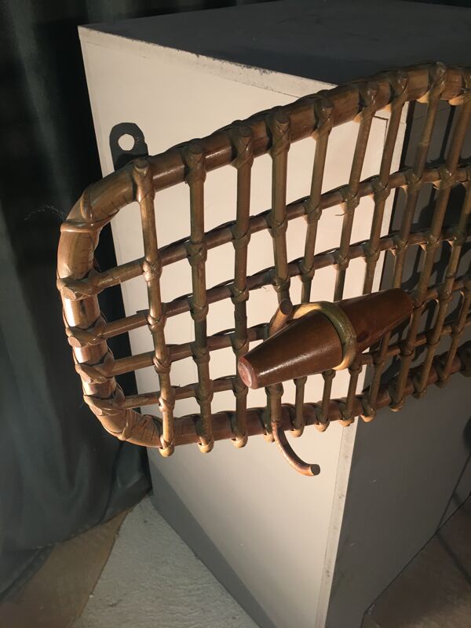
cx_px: 236
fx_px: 526
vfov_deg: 61.7
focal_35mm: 29
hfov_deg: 48.2
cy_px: 314
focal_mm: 4.15
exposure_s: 1/17
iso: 40
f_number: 2.2
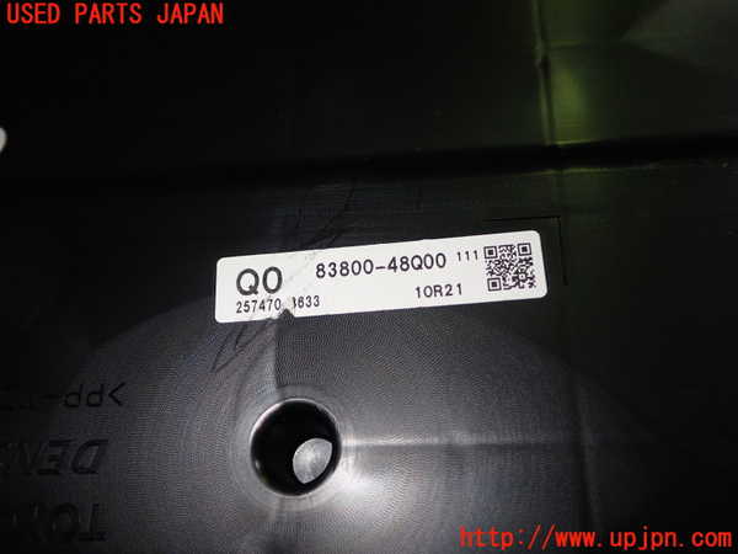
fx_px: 768
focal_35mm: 36
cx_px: 369
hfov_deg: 51.4
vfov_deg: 39.7
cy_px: 277
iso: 200
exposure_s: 1/40
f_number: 7.1
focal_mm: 6.37
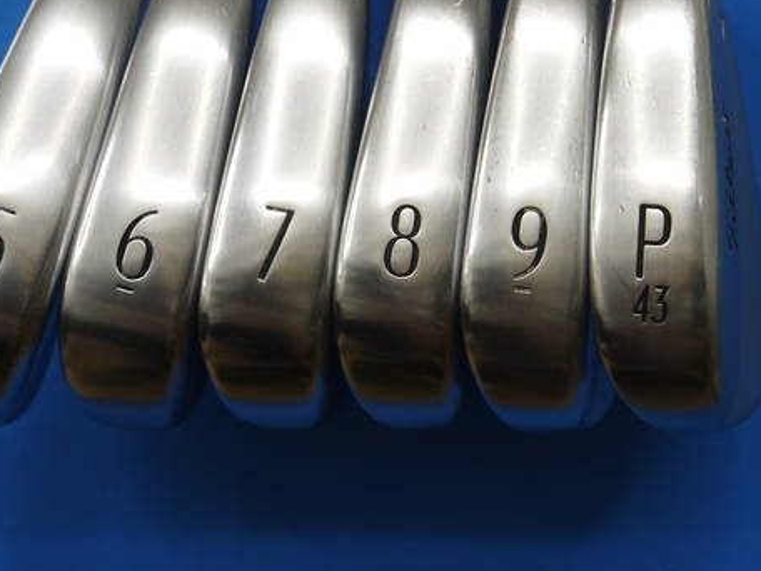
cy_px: 190
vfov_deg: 20.1
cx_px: 337
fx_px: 1605
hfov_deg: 26.7
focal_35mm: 73
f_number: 4.7
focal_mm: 26
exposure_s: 1/60
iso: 160
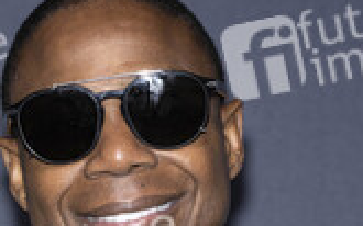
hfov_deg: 9.5
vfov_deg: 5.9
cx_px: 134
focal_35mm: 220
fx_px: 2176
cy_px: 377
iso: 800
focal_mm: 89
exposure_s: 1/200
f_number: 5.6
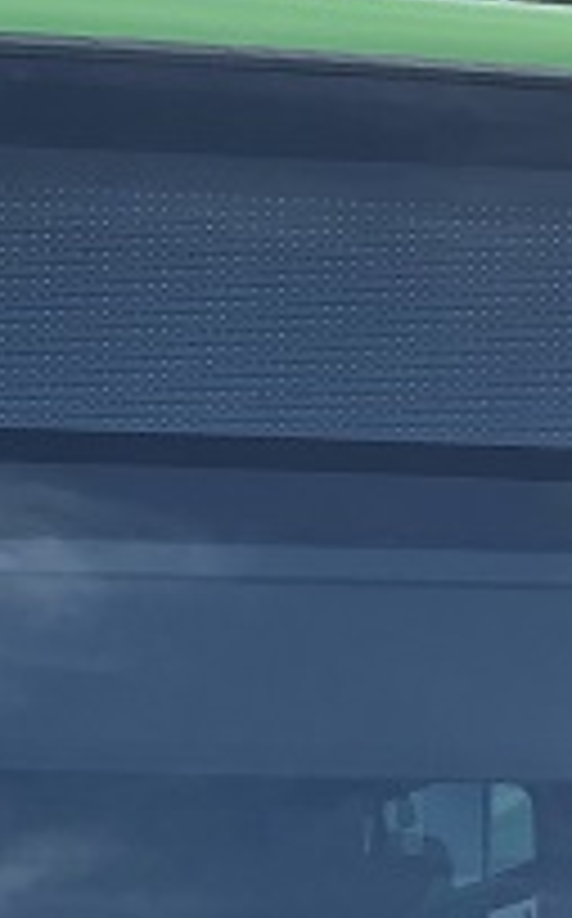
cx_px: -153
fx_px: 3727
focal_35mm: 149
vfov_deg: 13.4
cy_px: 1314
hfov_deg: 8.7
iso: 20
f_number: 1.8
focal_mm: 4
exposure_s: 1/623
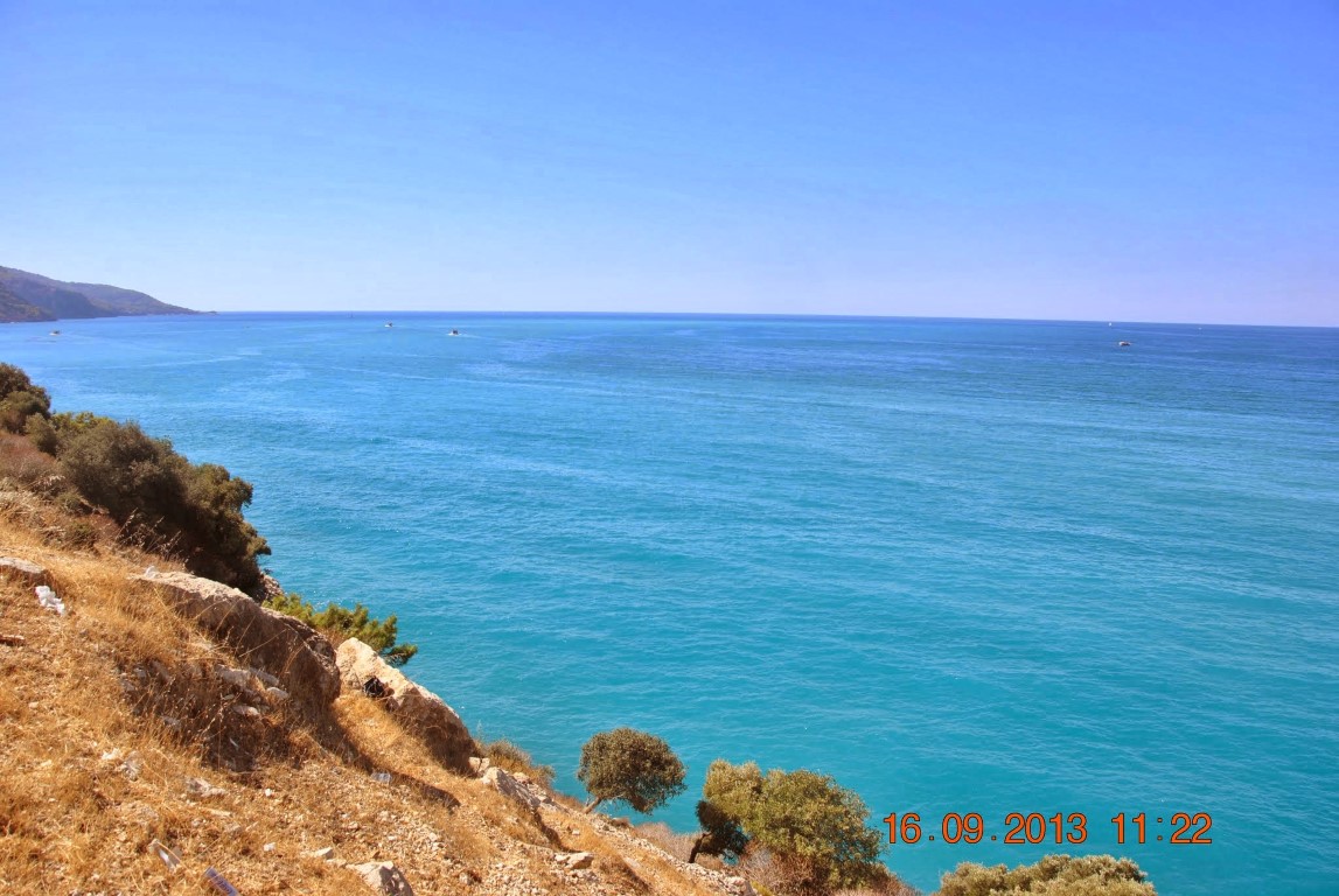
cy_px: 448
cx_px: 670
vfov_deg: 48.1
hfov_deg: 67.3
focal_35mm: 27
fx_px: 1006
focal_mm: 18
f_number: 8
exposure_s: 1/250
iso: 100
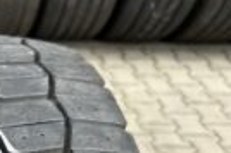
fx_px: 558
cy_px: 235
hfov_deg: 21.0
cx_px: -81
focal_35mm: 87
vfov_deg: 14.5
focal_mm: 5.7
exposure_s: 1/902
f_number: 1.5
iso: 50
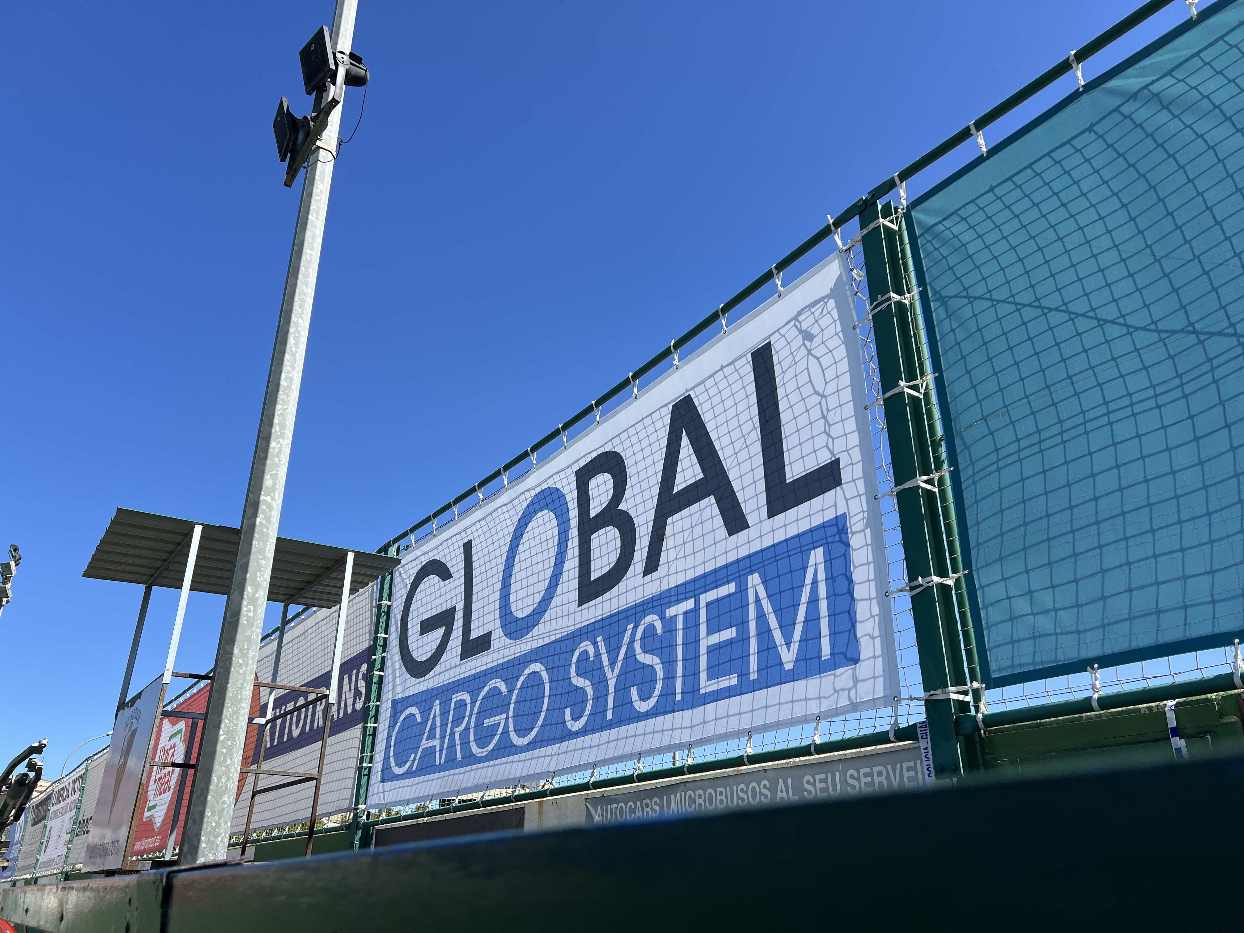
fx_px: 934
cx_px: 622
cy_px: 466
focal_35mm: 26
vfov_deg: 53.1
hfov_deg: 67.3
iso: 50
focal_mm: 5.7
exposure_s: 1/3571
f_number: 1.5
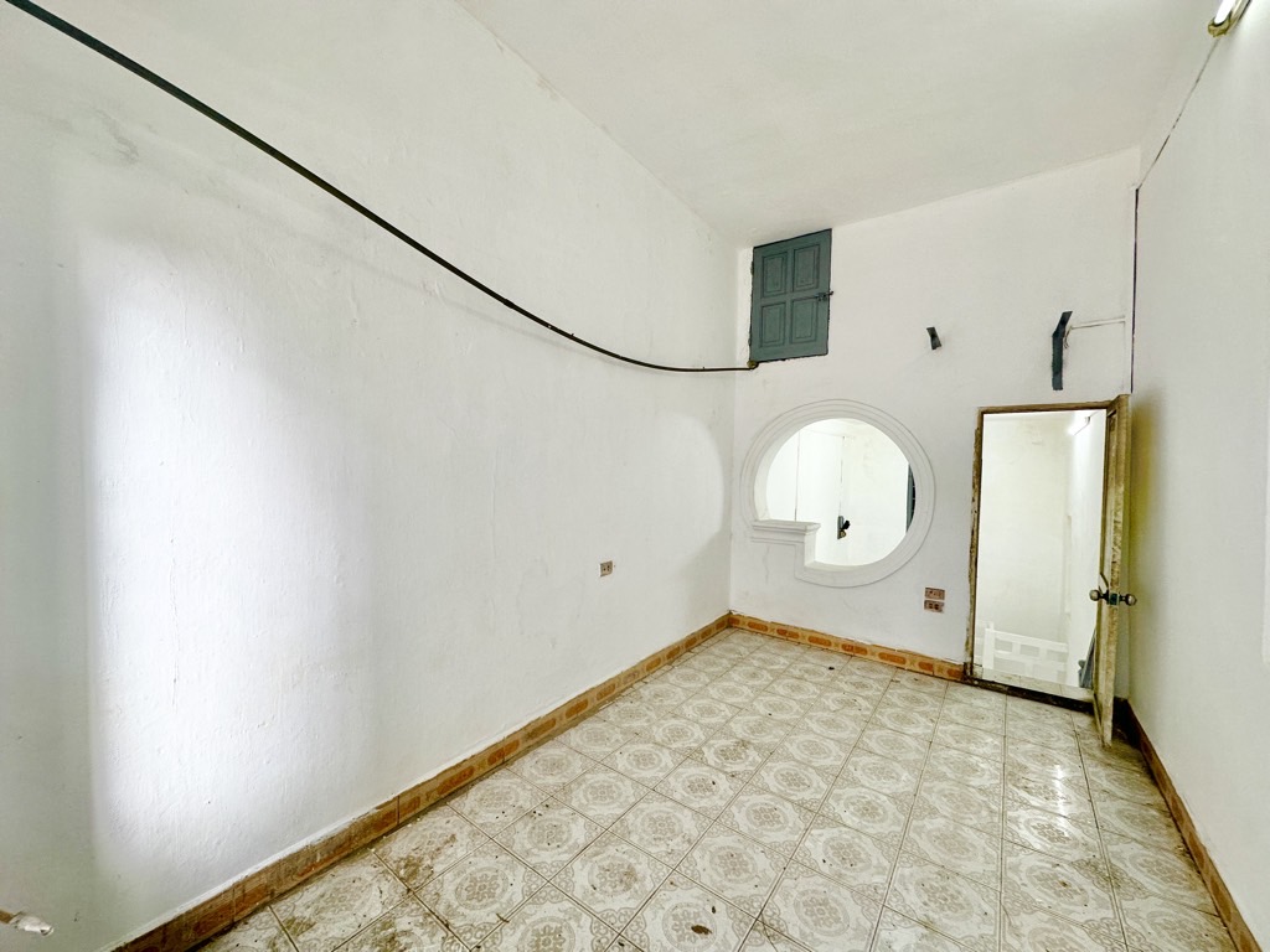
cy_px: 476
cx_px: 635
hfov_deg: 102.1
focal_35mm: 14
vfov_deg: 85.7
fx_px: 514
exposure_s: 1/100
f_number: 2.2
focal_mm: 2.22
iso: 100
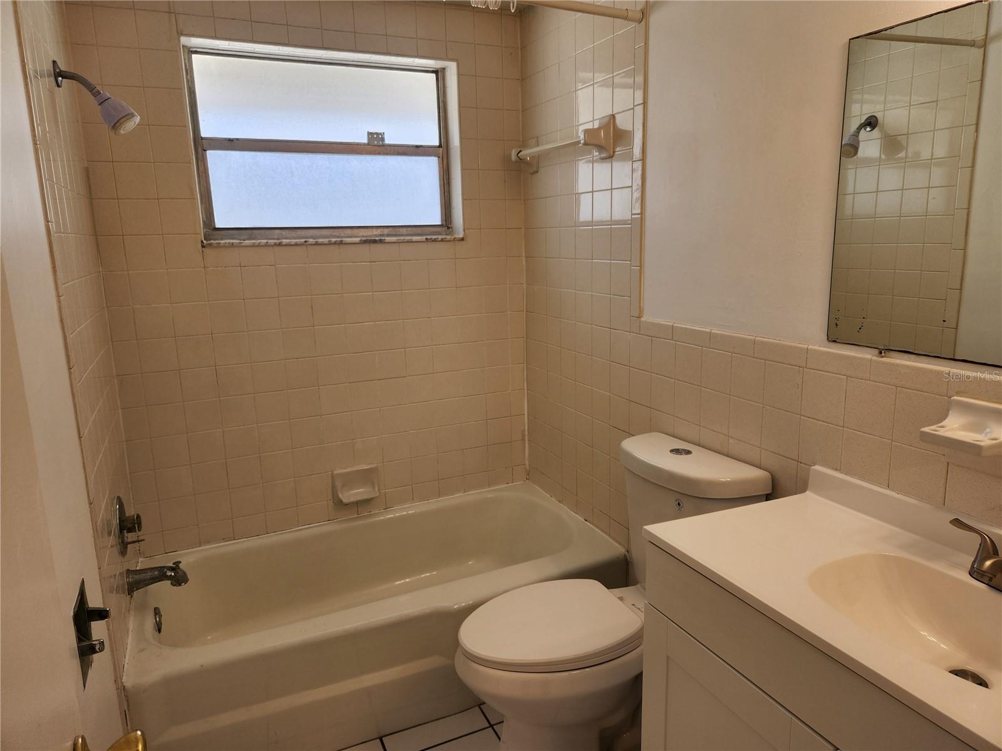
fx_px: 666
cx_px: 501
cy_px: 376
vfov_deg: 58.9
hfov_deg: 73.9
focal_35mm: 23
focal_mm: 5.4
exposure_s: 1/120
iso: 40
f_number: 1.8
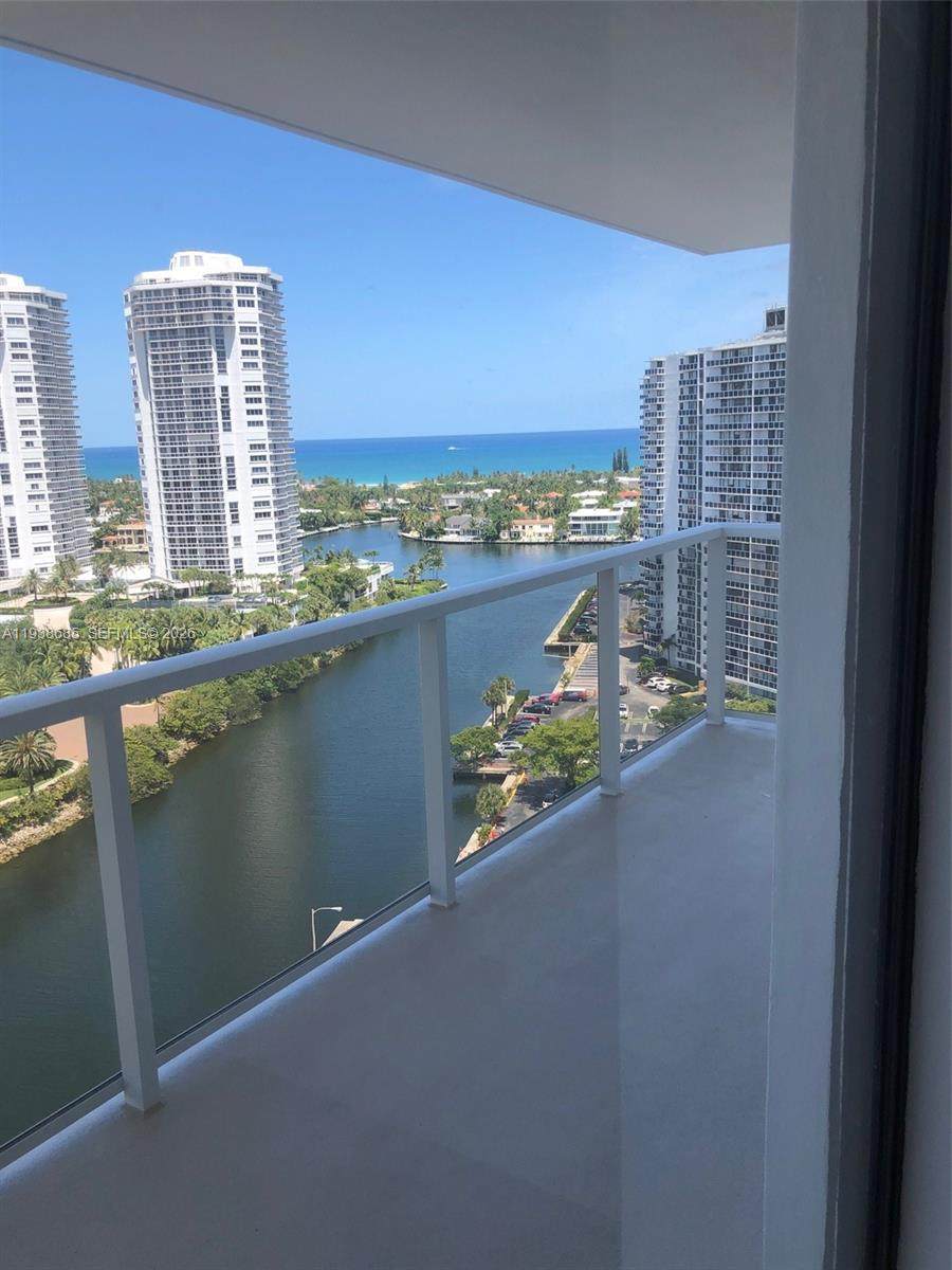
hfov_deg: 49.7
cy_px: 635
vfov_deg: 63.4
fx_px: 1027
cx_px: 476
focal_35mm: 28
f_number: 1.8
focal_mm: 3.99
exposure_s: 1/1143
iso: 20
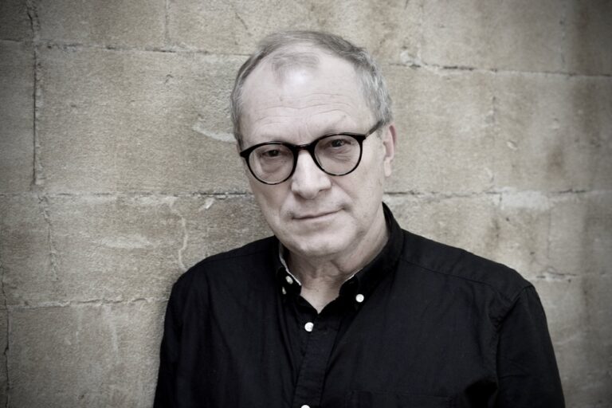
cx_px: 306
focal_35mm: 83
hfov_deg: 24.5
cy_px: 204
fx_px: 1411
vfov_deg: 16.5
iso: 640
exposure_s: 1/60
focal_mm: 55
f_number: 5.6
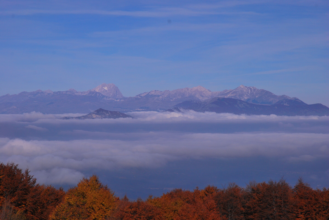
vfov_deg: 13.1
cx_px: 164
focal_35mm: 105
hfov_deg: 19.4
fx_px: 961
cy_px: 110
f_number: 11
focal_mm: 70
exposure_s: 1/1600
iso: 200
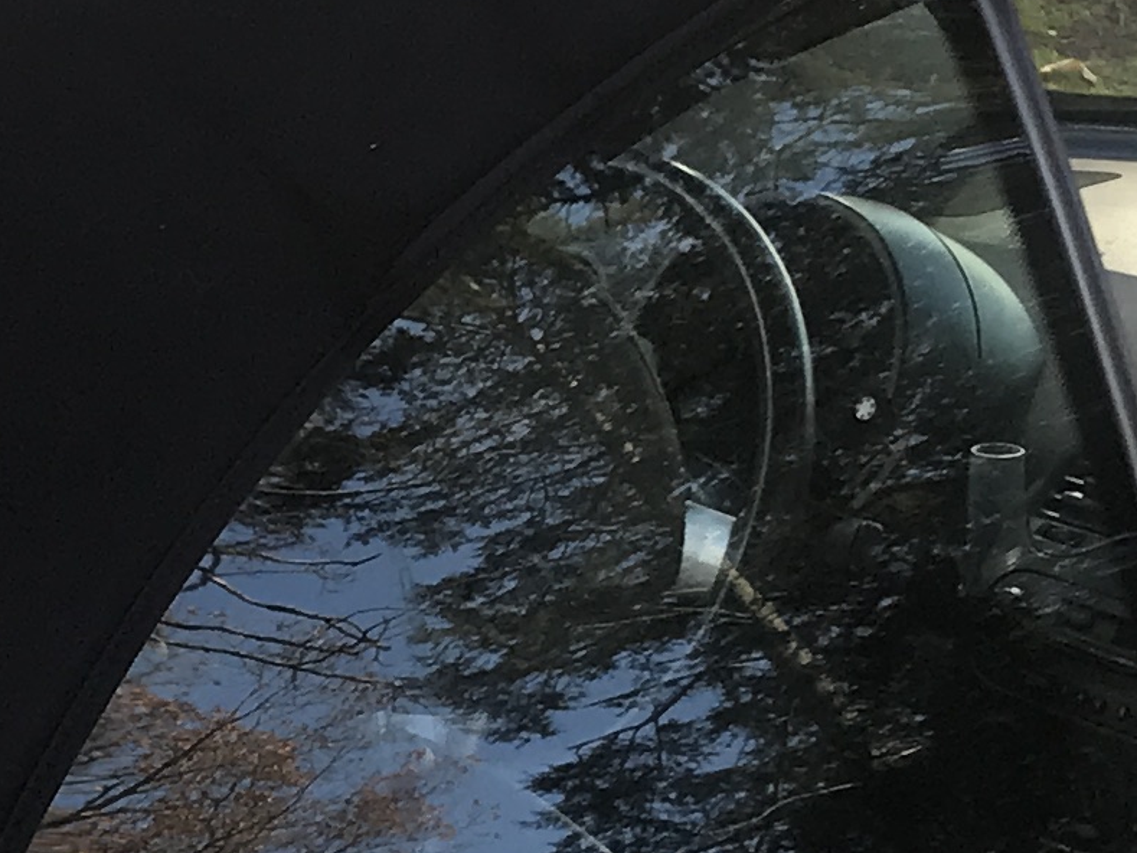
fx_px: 4698
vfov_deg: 10.4
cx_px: -281
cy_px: 512
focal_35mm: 143
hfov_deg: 13.4
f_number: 1.8
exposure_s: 1/203
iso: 20
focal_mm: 3.99
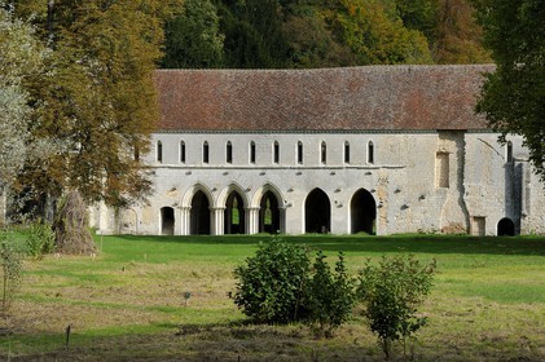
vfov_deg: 9.4
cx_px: 272
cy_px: 181
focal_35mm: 145
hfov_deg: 14.2
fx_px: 2193
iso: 400
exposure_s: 1/160
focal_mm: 145
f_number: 20
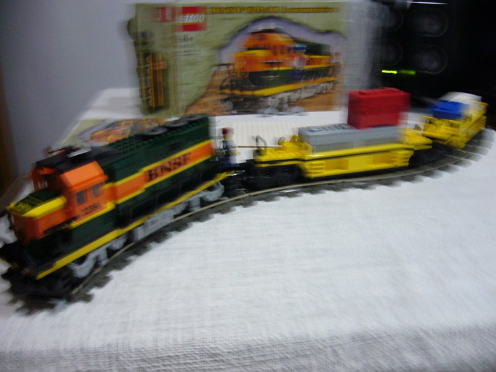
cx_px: 248
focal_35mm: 35
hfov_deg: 52.6
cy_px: 186
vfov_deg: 40.7
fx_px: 502
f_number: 2.8
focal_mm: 5.8
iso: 200
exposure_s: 1/8
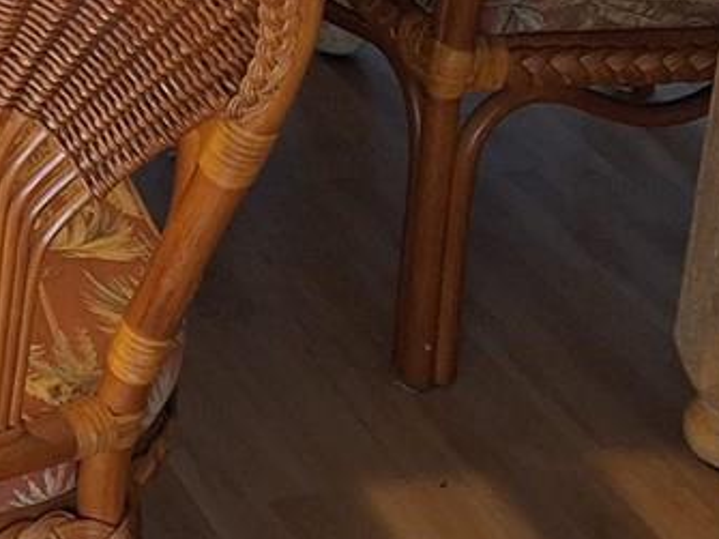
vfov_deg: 12.5
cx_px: -590
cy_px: -372
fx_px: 2284
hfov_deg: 15.3
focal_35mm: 110
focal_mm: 5.54
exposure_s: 1/24
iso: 250
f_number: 1.8
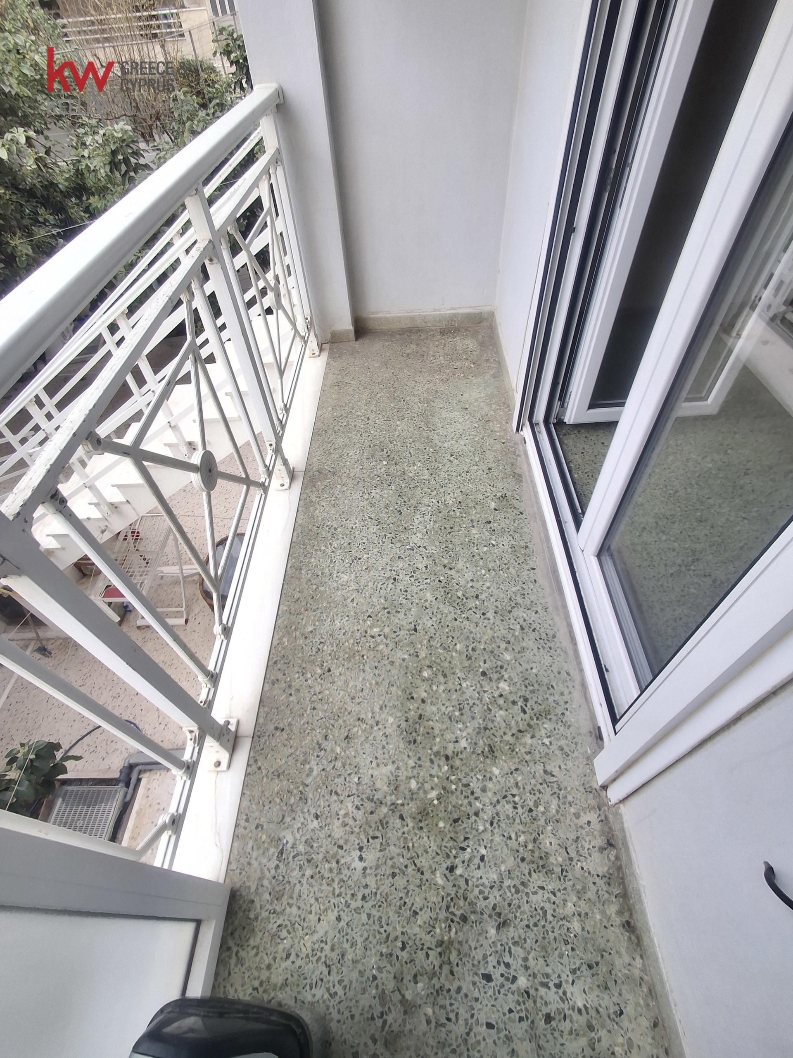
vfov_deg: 94.5
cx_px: 396
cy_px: 529
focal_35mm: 16
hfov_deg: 78.1
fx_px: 489
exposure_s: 1/100
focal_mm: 1.64
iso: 40
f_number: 2.2
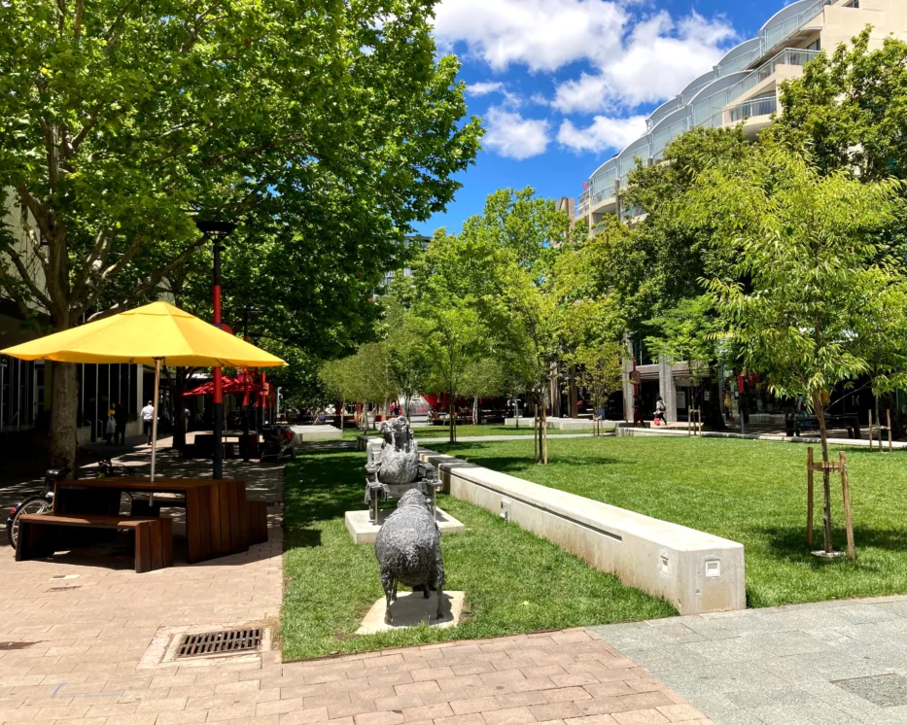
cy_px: 360
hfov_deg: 58.7
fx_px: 805
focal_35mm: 30
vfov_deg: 48.5
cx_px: 497
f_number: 1.8
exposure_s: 1/1621
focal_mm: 3.99
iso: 20
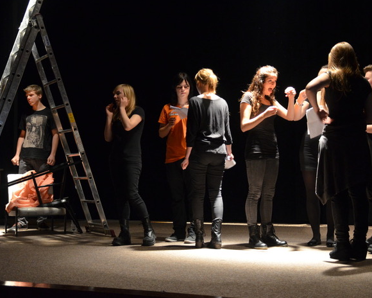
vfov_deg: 27.6
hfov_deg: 34.1
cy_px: 148
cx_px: 203
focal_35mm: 55
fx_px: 606
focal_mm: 32
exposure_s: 1/50
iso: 1600
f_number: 3.5
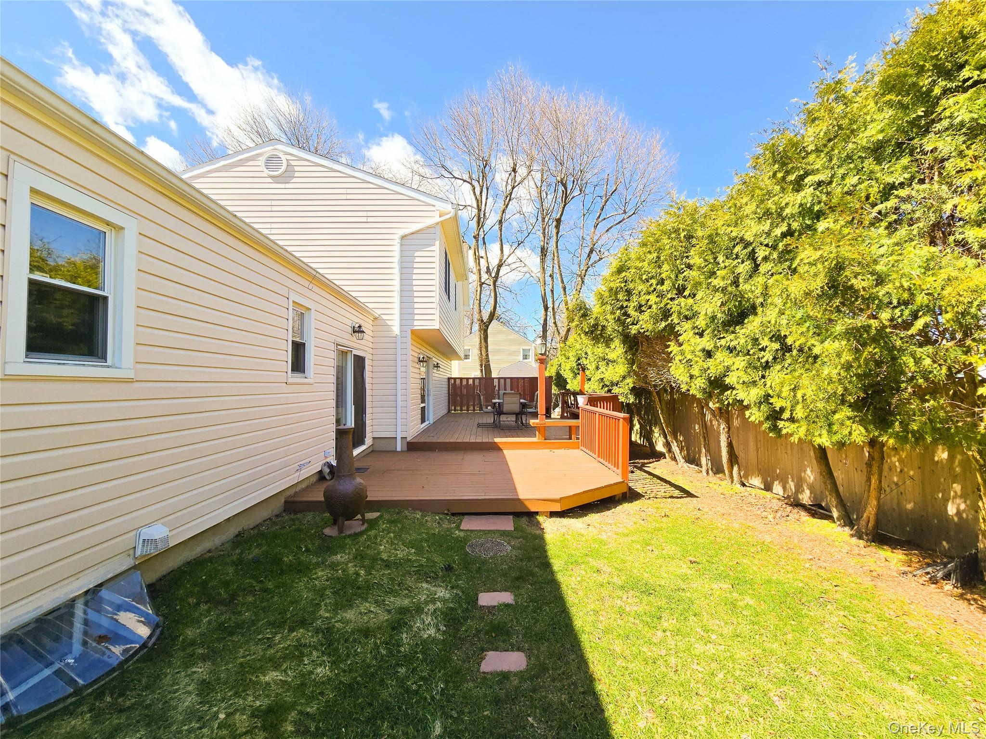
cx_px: 493
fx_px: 370
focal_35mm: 13
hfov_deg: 106.2
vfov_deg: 89.9
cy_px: 370
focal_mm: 2.2
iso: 50
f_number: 2.2
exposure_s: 1/1150
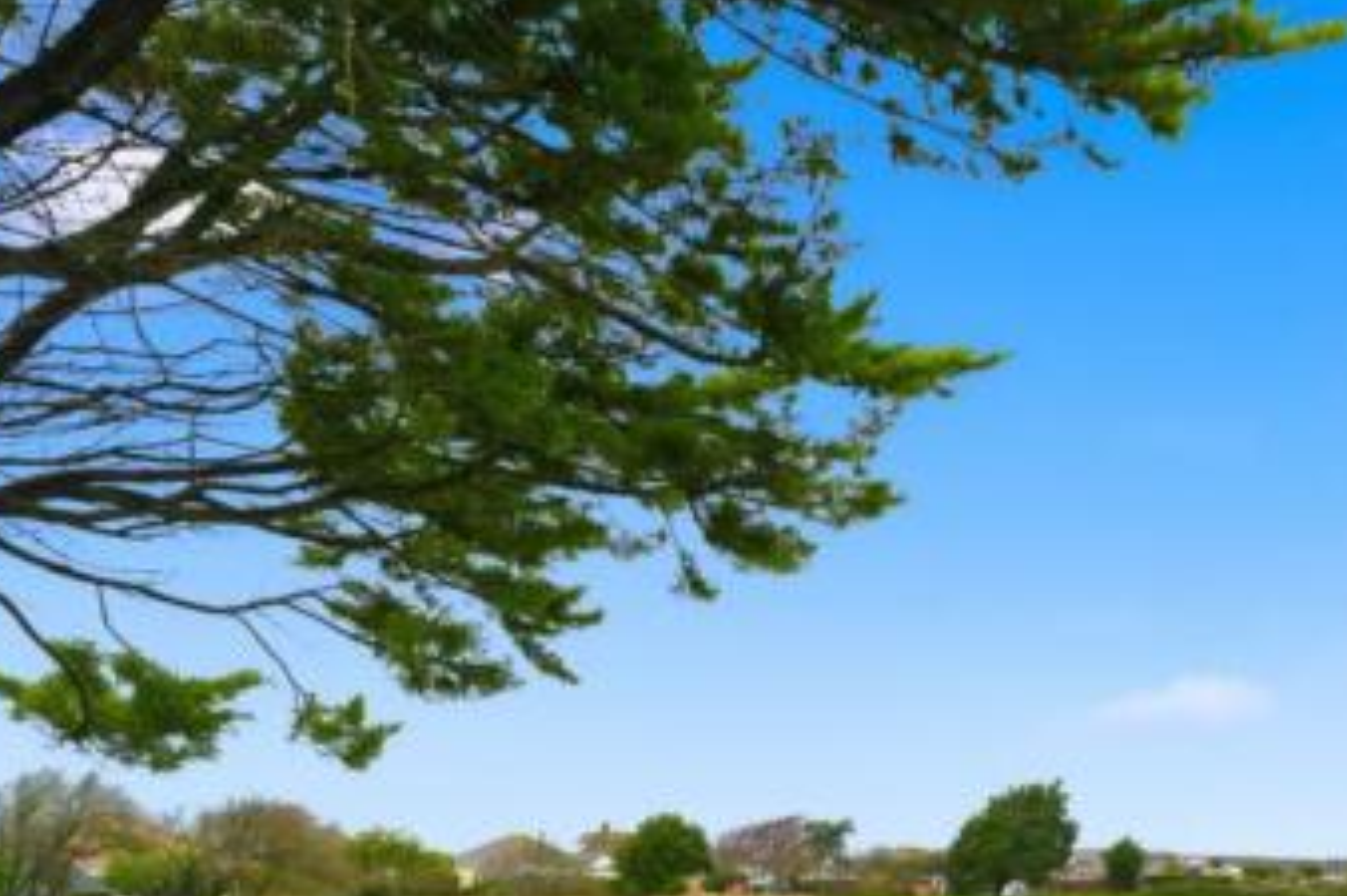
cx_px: 1116
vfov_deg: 38.4
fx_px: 1159
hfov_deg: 55.2
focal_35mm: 31
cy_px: 858
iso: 100
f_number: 4.5
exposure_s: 1/60
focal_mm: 16
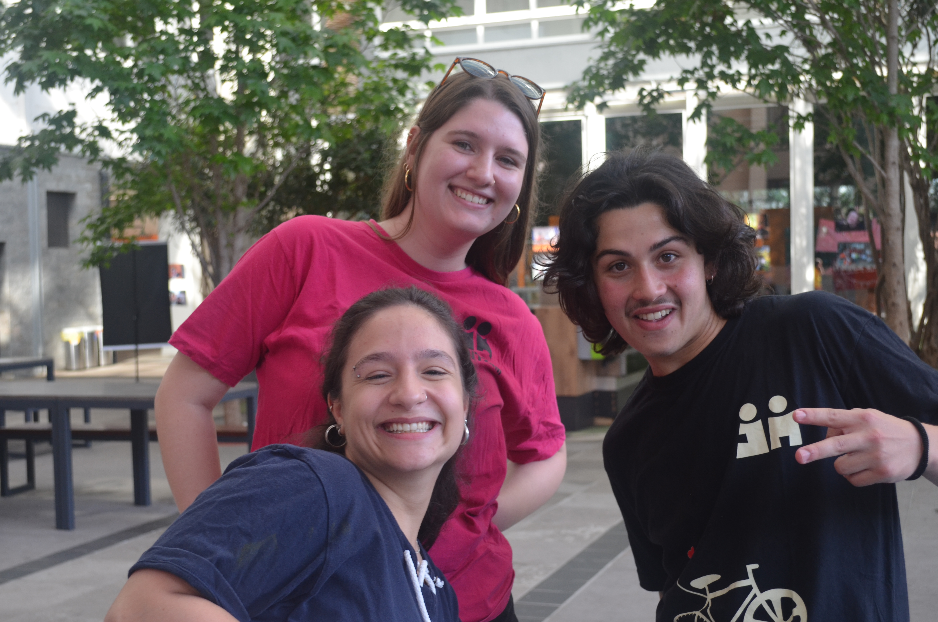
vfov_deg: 26.4
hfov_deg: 39.0
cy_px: 311
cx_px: 469
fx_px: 1326
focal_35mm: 51
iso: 400
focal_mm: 34
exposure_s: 1/100
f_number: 5
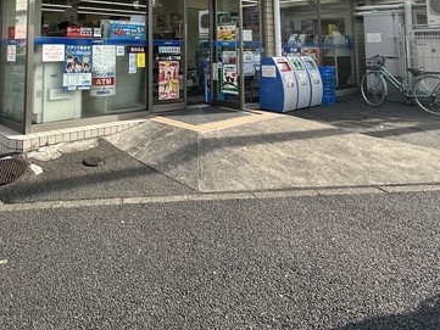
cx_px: 145
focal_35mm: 31
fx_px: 394
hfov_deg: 57.0
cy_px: 10
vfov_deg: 40.5
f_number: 2.2
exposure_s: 1/537
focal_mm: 2.22
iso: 40
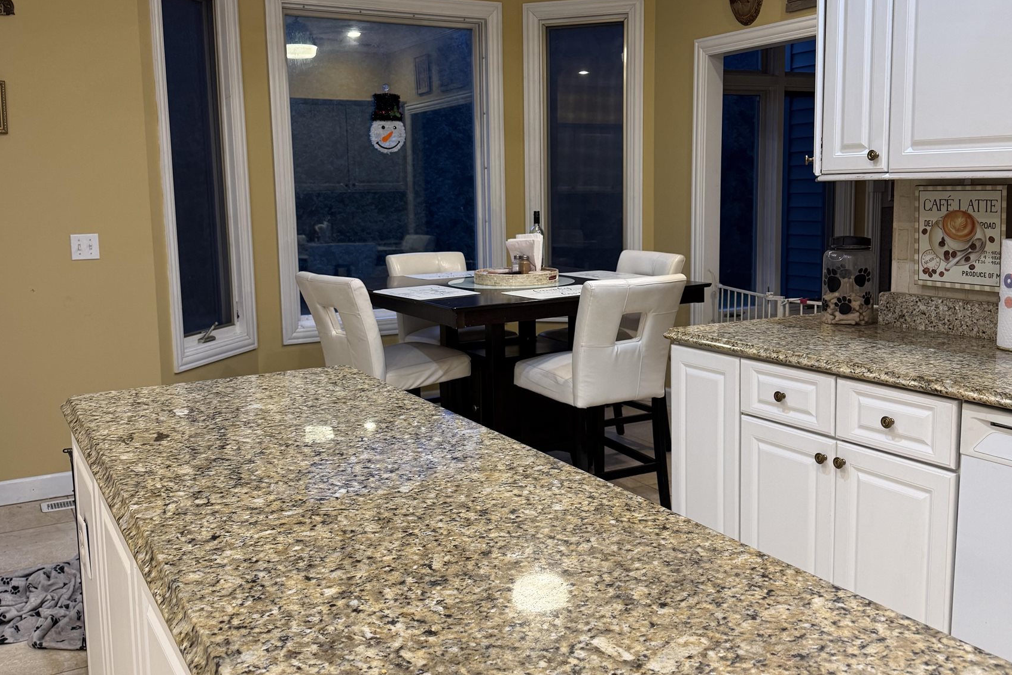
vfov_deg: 38.8
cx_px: 501
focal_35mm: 34
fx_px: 956
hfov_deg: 55.8
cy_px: 302
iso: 125
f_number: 1.78
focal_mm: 6.76
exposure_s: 1/60
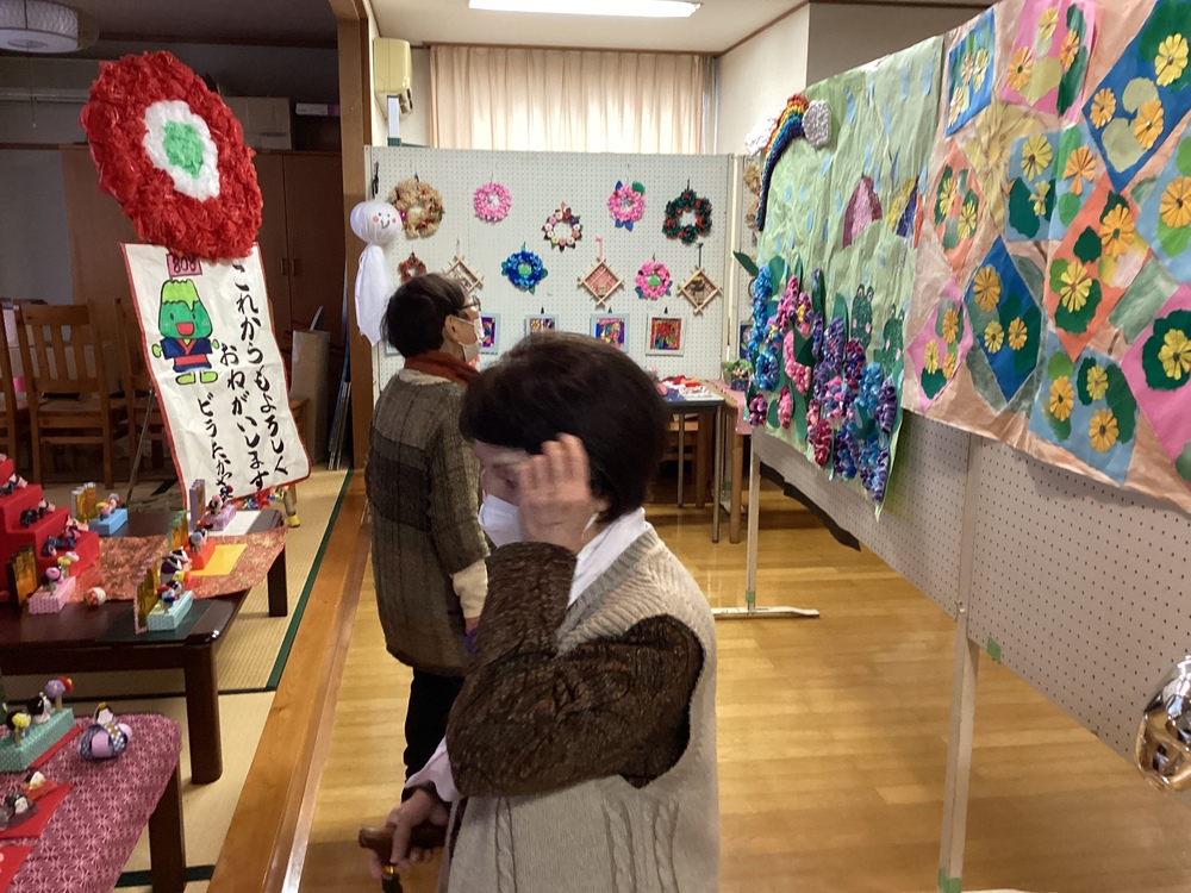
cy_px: 446
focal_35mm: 31
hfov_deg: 58.4
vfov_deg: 45.4
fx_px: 1067
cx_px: 596
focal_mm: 3.3
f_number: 2.4
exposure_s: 1/33
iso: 250
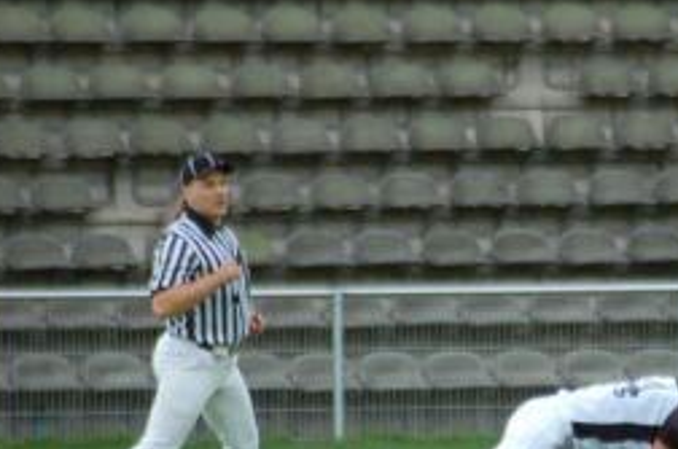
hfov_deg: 2.6
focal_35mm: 809
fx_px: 15207
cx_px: 548
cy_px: 393
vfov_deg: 1.7
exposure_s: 1/500
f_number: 5.6
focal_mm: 300
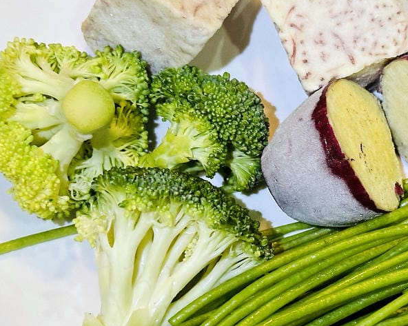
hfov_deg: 20.0
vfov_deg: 16.2
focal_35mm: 95
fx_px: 1147
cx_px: 314
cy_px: 196
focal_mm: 6.86
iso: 200
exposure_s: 1/40
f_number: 1.78
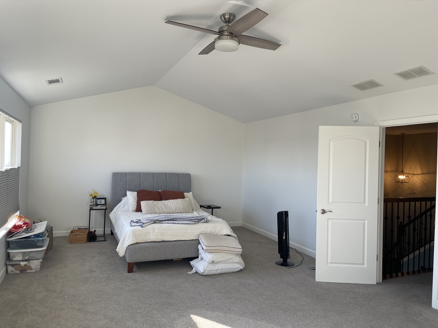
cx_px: 219
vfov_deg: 54.9
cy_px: 164
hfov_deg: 69.4
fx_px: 316
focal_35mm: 25
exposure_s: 1/136
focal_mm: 5.1
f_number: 1.6
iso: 32
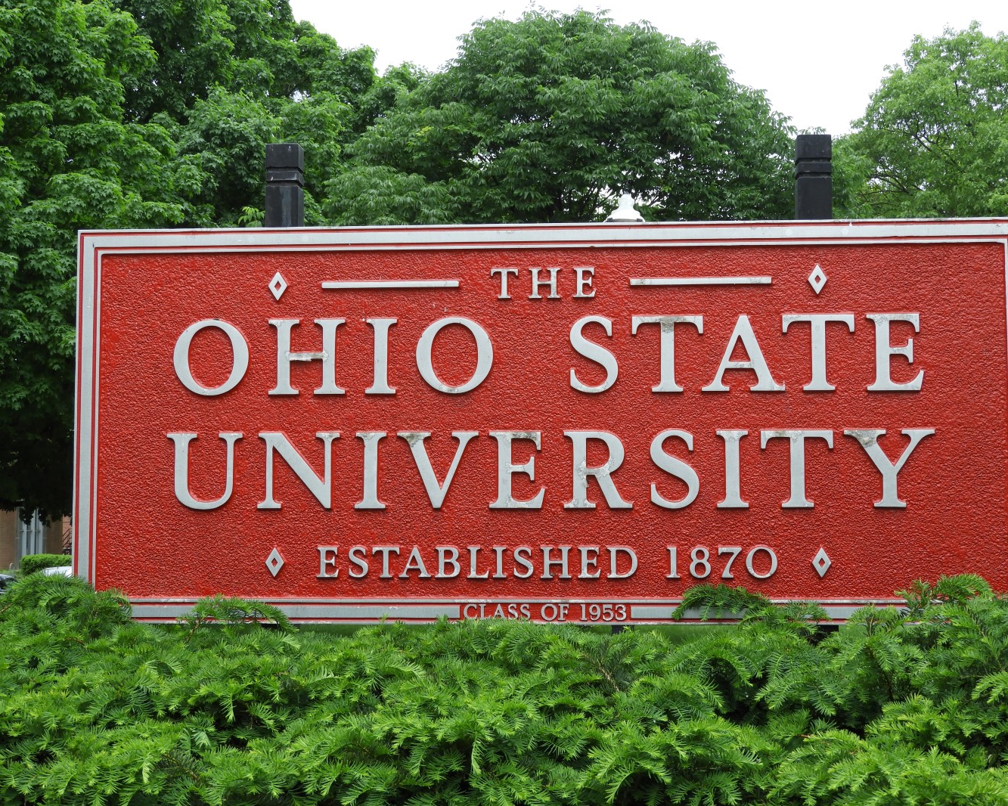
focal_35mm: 58
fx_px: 1730
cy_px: 400
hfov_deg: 32.5
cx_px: 536
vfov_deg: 26.2
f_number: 4
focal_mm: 9.9
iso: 100
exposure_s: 1/250
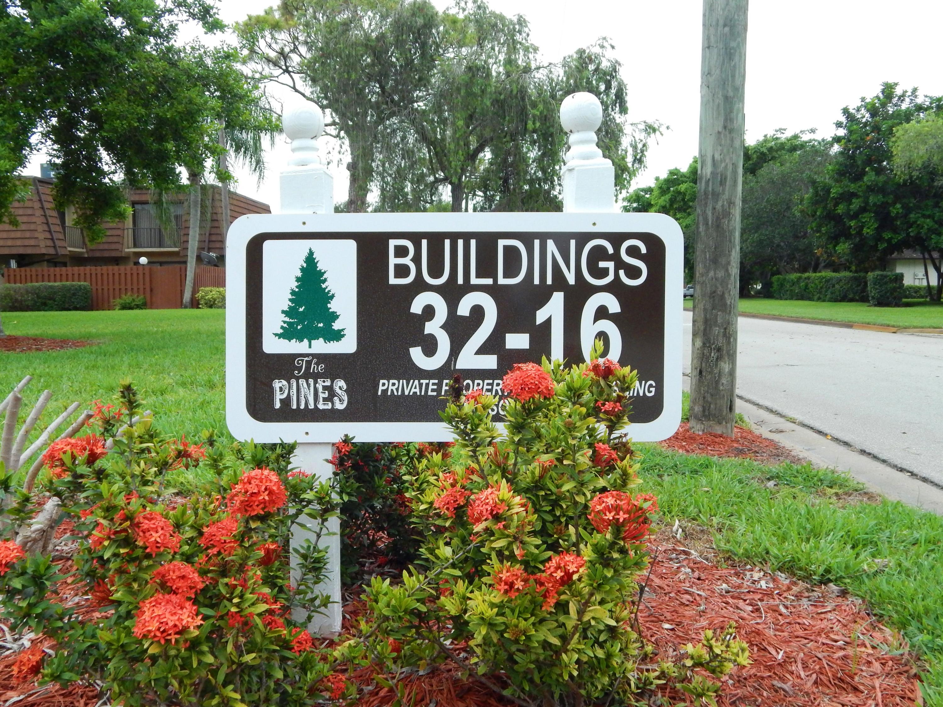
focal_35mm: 31
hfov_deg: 58.4
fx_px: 844
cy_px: 354
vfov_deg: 45.4
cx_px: 472
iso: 400
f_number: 6.5
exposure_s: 1/640
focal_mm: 5.6
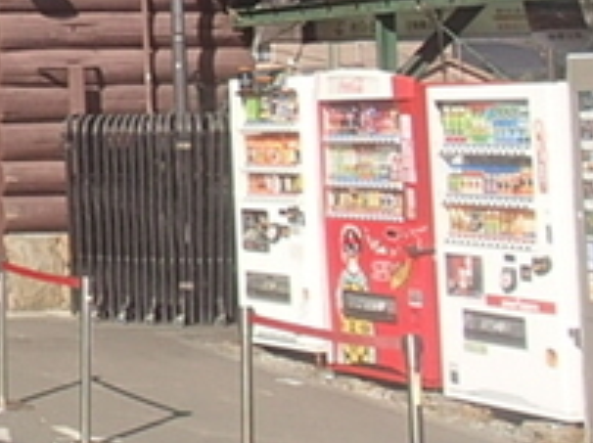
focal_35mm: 127
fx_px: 2173
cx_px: -370
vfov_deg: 11.4
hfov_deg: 14.2
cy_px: -106
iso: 100
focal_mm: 4.4
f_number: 8
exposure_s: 1/200
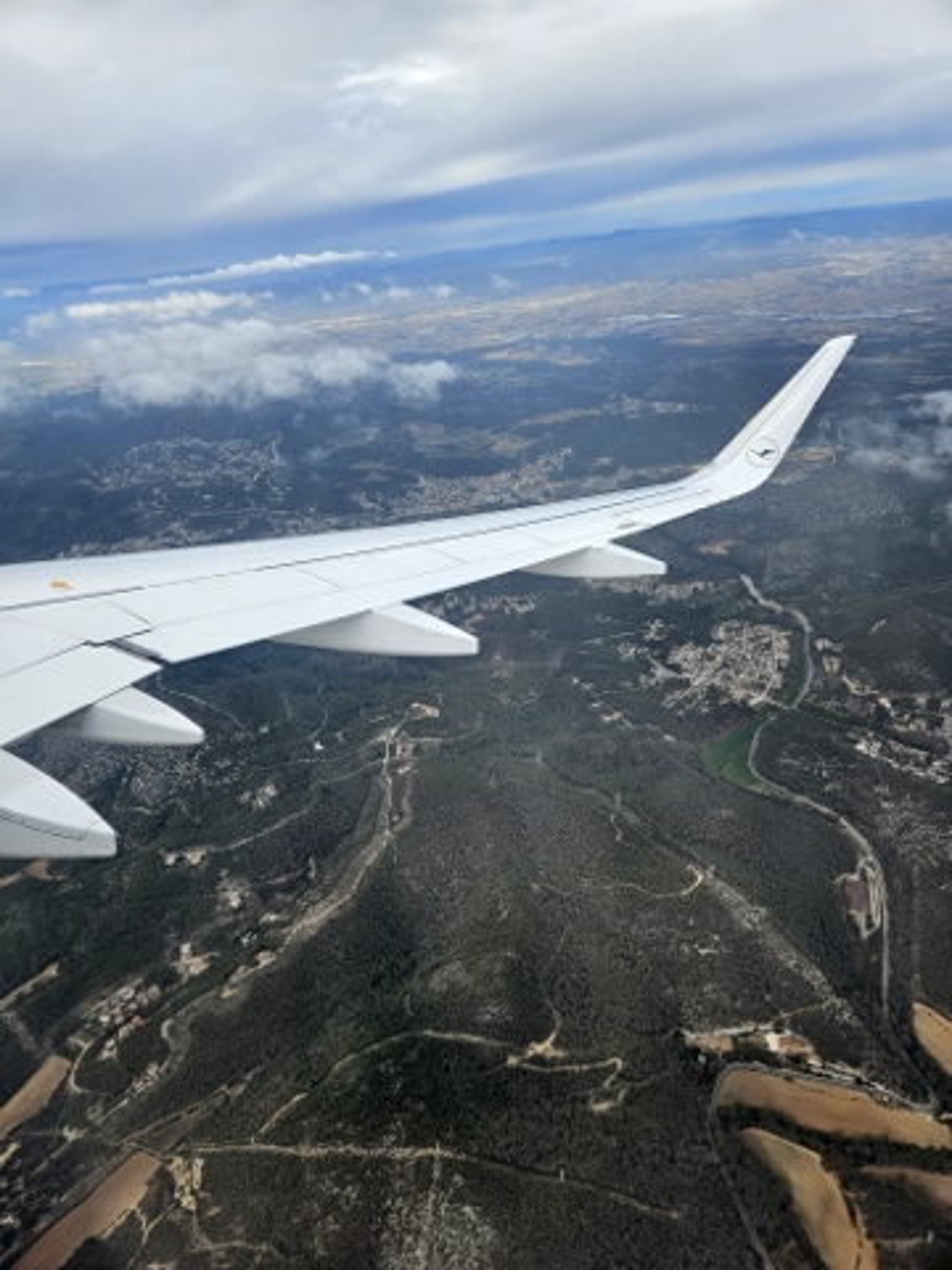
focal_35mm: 23
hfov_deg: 58.9
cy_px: 635
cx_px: 476
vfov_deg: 73.9
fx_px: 843
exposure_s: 1/952
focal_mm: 5.4
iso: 25
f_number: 1.8
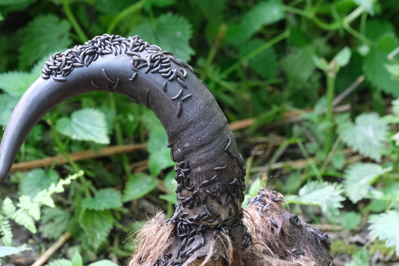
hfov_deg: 13.2
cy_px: 160
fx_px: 1729
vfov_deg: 8.8
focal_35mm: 156
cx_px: 187
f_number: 5.6
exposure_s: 1/100
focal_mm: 80
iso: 1600
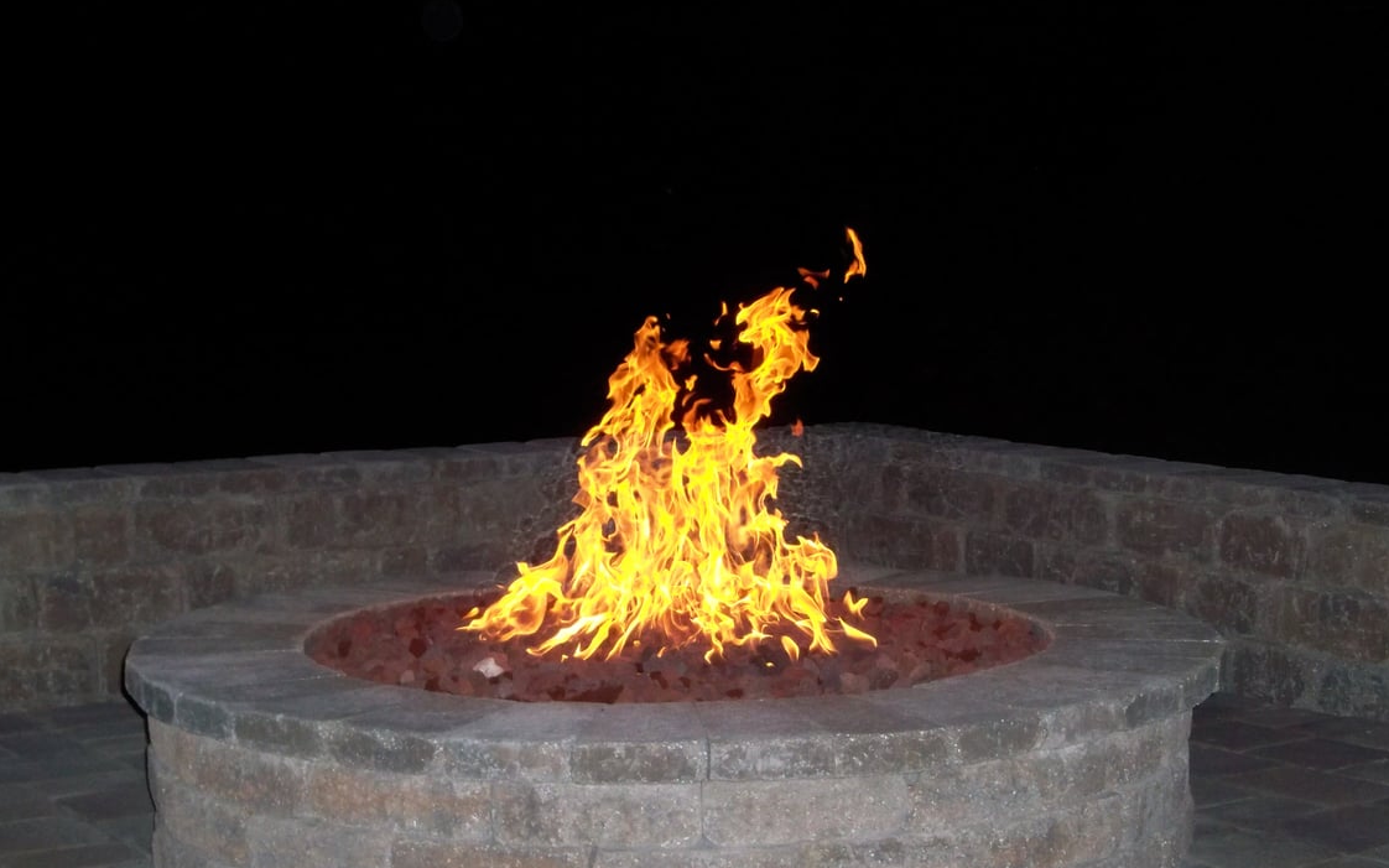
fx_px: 2385
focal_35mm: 63
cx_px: 724
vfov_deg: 20.6
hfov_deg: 32.5
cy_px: 526
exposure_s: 1/1000
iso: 400
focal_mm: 8.8
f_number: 3.8
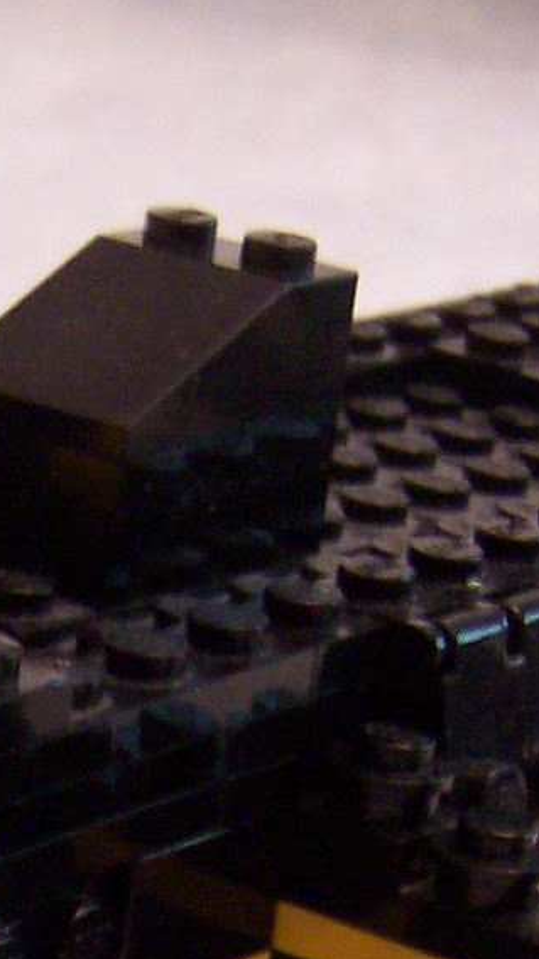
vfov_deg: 14.0
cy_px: 1346
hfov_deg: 8.2
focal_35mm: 146
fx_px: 3709
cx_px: -235
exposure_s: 1/8
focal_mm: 5.5
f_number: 2.8
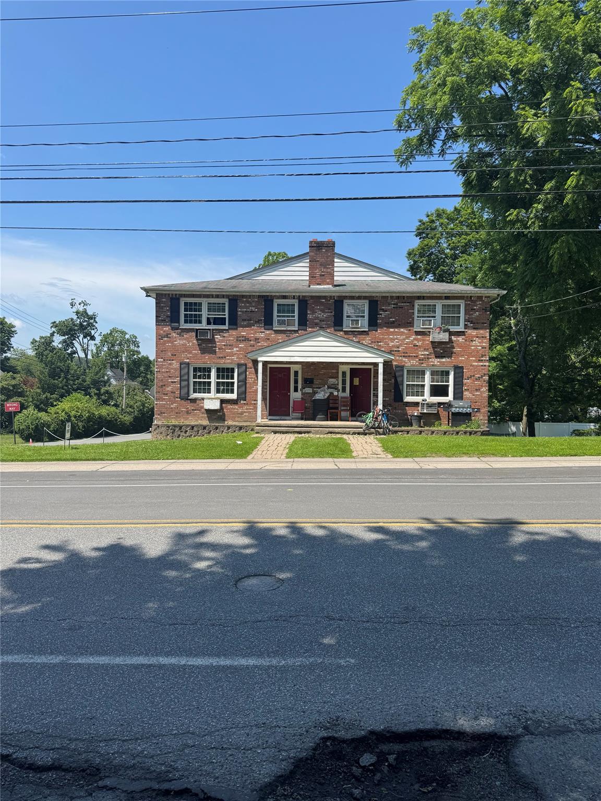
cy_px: 400
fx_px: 556
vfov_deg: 71.6
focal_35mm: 24
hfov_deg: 56.8
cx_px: 300
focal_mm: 6.76
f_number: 1.78
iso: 80
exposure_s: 1/3413
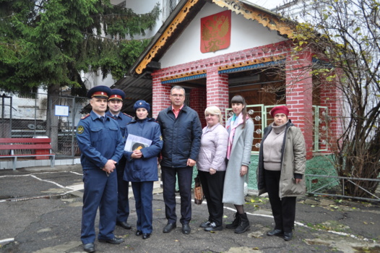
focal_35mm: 30
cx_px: 190
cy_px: 126
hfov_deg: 62.0
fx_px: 316
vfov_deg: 43.6
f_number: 4
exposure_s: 1/60
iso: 400
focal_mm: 20
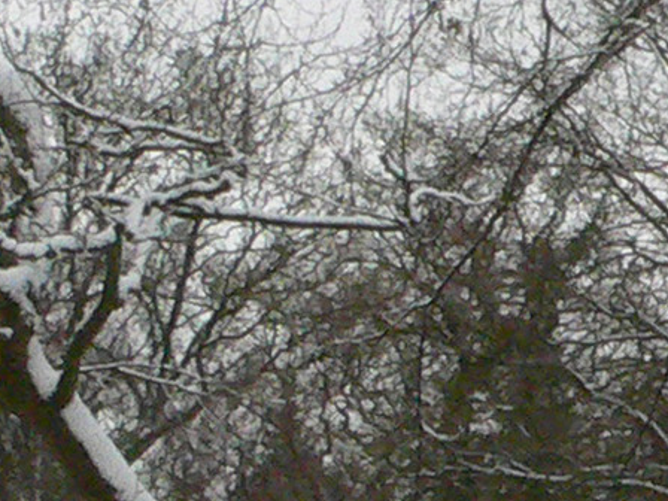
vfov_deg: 7.3
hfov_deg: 8.9
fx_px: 3879
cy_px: 766
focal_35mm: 201
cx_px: 1639
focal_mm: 6
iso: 400
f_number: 8
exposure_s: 1/400
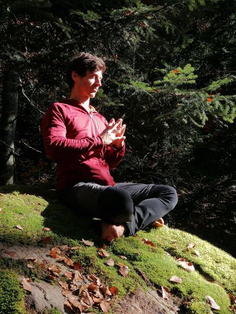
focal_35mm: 41
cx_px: 118
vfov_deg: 45.8
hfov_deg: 35.1
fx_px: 373
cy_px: 157
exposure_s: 1/235
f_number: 1.8
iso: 50
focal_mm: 3.95
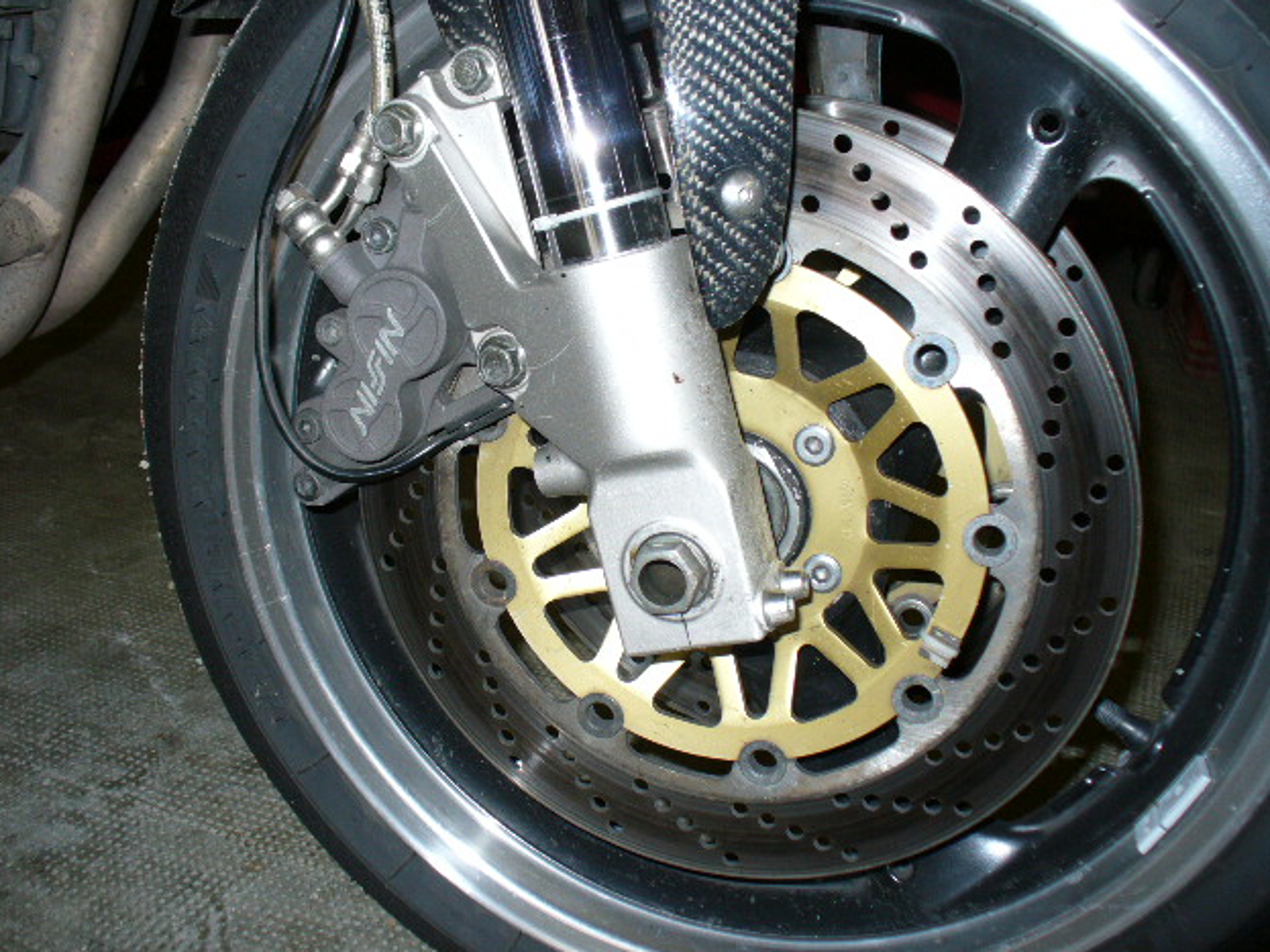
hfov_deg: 49.0
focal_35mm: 38
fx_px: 1394
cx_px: 630
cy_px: 465
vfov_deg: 37.7
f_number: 2.8
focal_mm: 6.1
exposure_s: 1/30
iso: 100
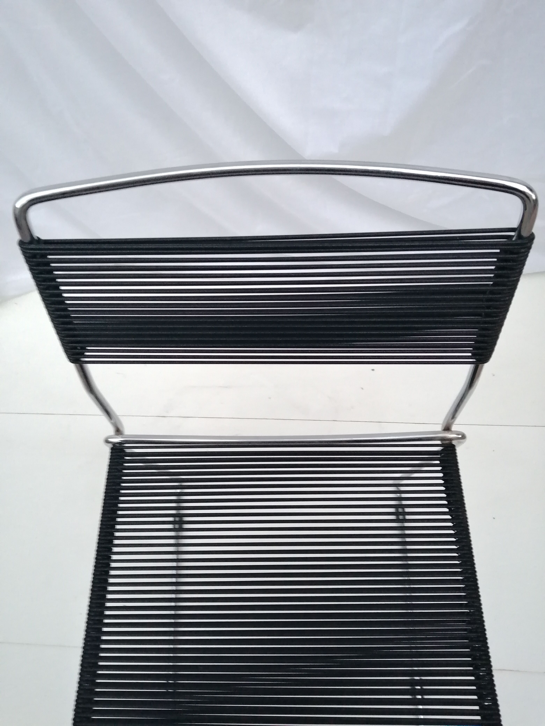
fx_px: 546
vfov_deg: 67.3
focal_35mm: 26
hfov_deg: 53.1
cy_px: 363
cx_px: 272
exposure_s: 1/20
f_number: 1.8
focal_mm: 3.46
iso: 320
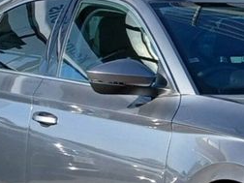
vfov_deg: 22.8
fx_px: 437
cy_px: 181
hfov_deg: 28.1
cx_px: 277
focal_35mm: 62
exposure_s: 1/503
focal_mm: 3.98
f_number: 1.8
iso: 20
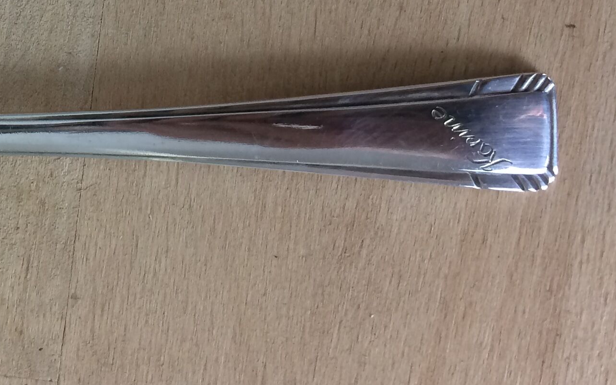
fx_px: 1310
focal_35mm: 78
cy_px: -152
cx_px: -7
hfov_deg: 25.1
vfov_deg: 15.7
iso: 40
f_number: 2.2
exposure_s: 1/33
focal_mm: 4.15
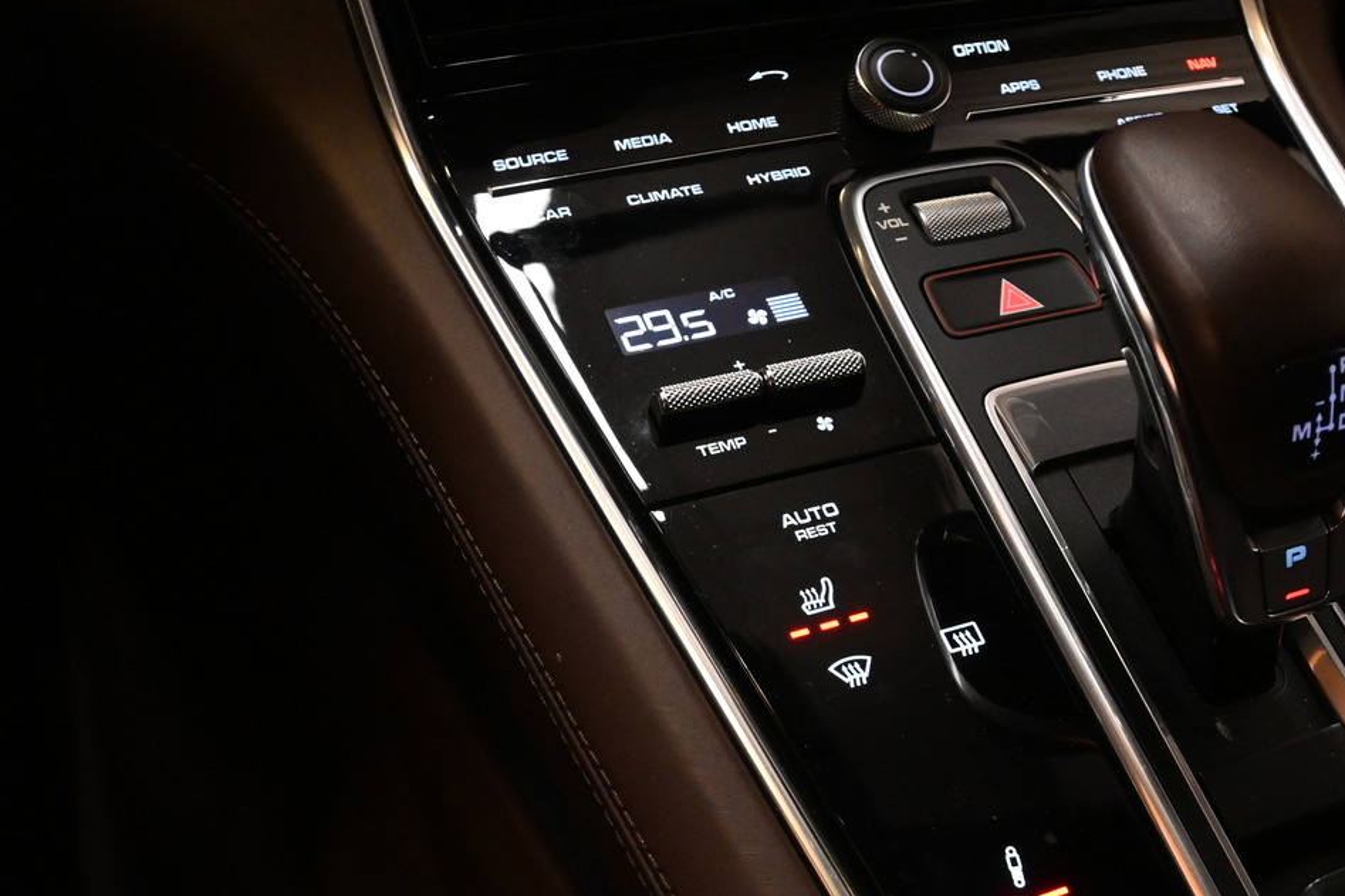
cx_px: 798
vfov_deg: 17.4
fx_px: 2924
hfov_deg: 25.9
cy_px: 574
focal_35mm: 78
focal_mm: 30.5
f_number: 7.1
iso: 3200
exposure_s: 1/200
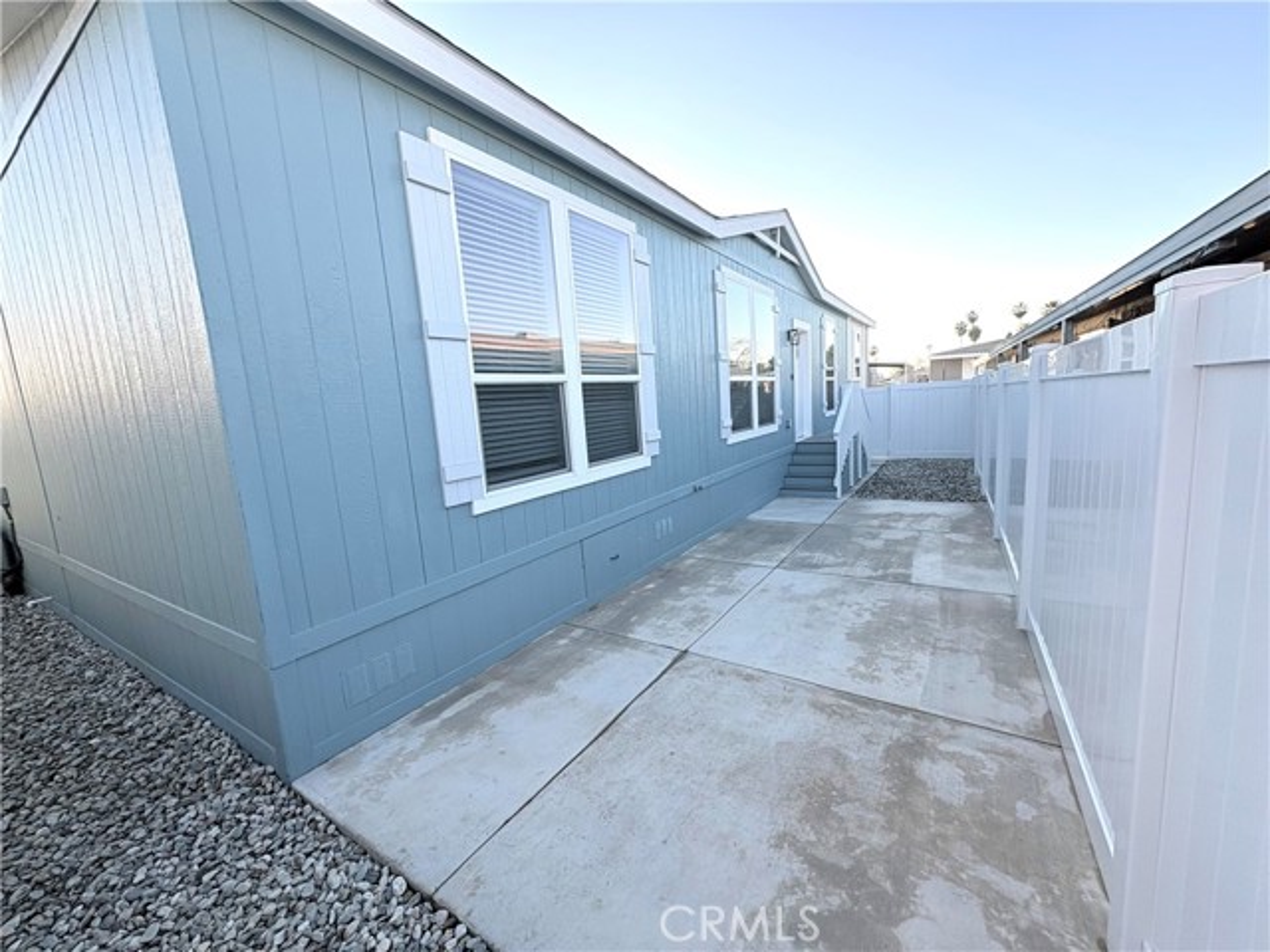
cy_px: 476
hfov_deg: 102.1
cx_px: 635
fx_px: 514
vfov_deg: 85.7
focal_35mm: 14
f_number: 2.2
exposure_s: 1/435
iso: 64
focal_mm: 2.22
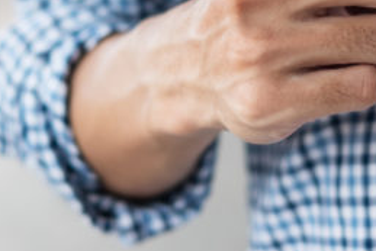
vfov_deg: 8.6
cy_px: -64
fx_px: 1641
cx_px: 269
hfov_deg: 13.0
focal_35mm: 157
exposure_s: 1/1250
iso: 200
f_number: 2
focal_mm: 35
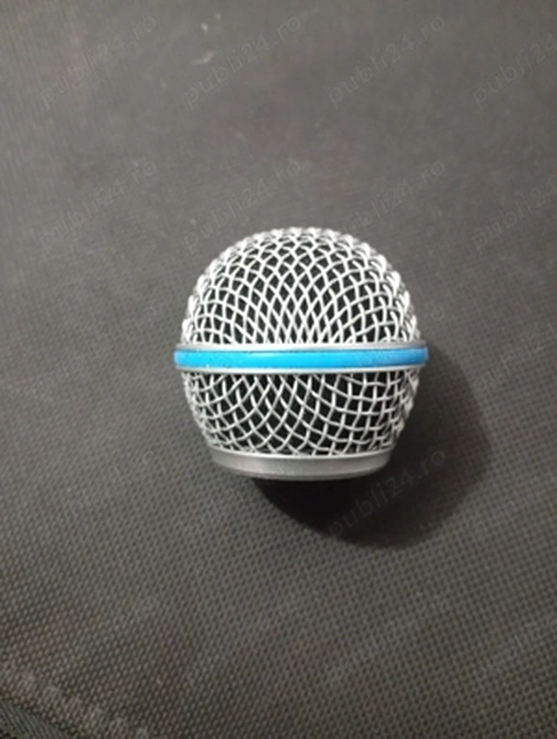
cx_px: 278
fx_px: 577
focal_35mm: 27
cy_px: 370
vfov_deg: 65.2
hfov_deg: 51.5
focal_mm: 3.98
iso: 2275
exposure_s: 1/16.7
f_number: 1.8
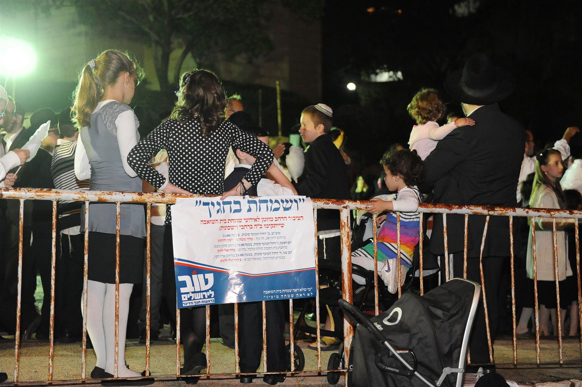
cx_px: 291
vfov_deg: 24.2
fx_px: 905
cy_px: 194
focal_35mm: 56
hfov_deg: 35.7
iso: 4000
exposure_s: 1/125
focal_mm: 56
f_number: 3.2
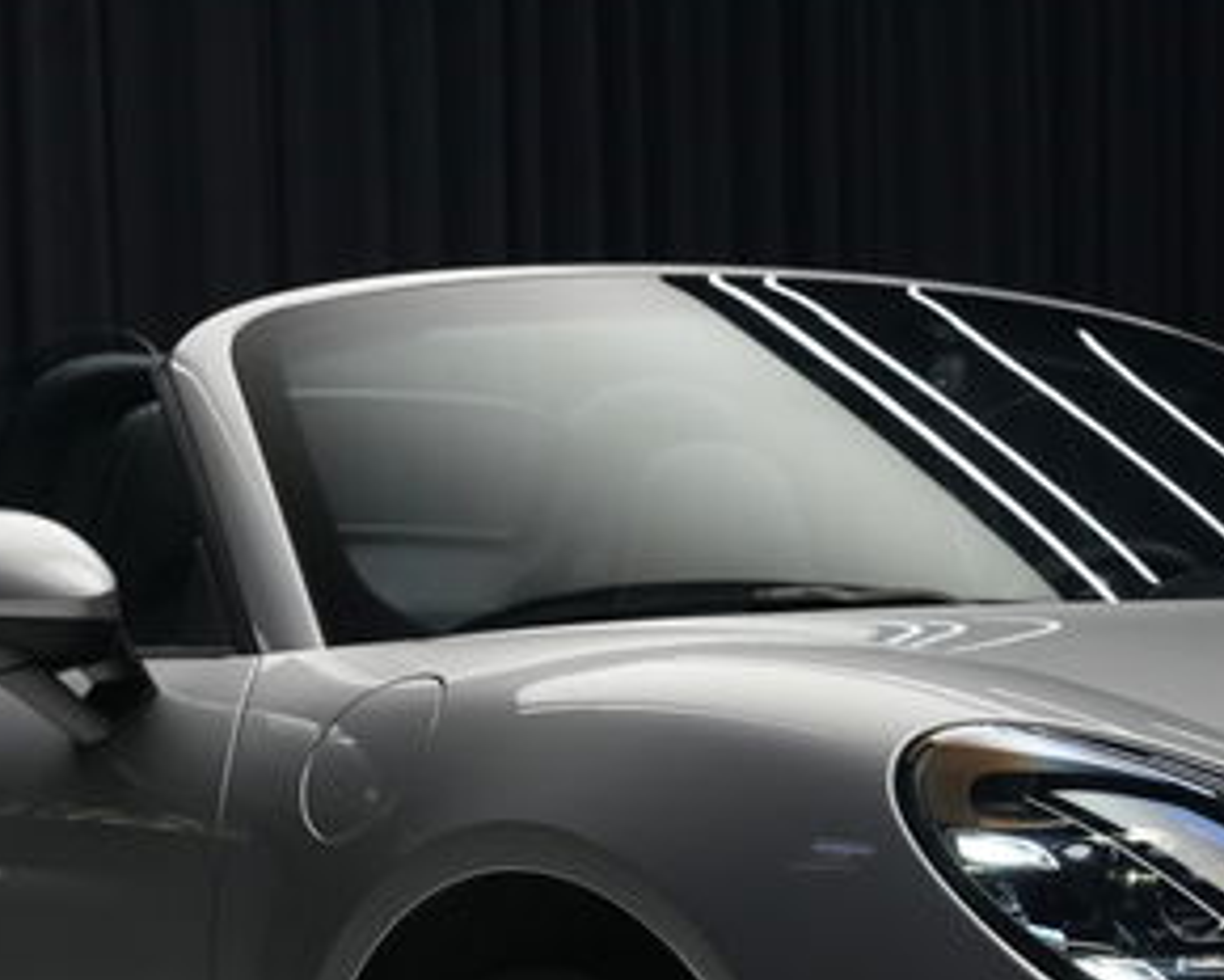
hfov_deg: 16.2
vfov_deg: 13.0
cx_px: 1216
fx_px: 4202
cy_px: 1111
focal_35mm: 116
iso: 800
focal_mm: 35
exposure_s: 1/40
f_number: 5
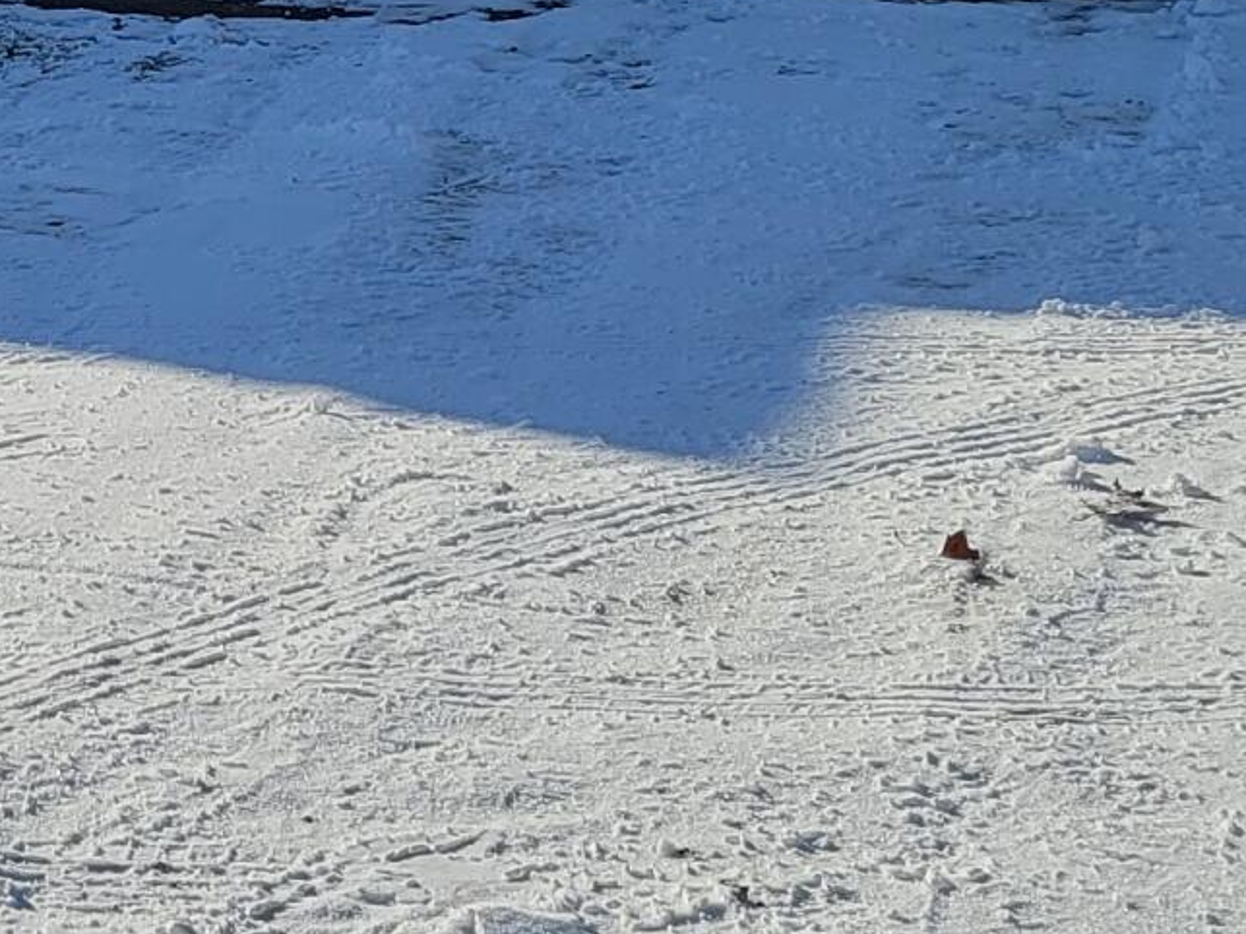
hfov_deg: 16.4
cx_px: -452
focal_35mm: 112
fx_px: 4031
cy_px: -603
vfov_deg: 12.4
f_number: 1.8
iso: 16
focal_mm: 6.7
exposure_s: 1/1346
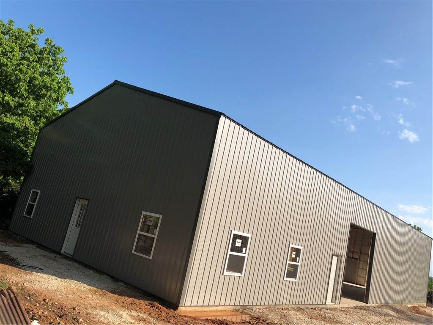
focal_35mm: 28
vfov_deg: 49.7
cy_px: 162
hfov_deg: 63.4
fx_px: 350
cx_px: 216
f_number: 1.8
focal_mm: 3.99
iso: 20
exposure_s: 1/1656
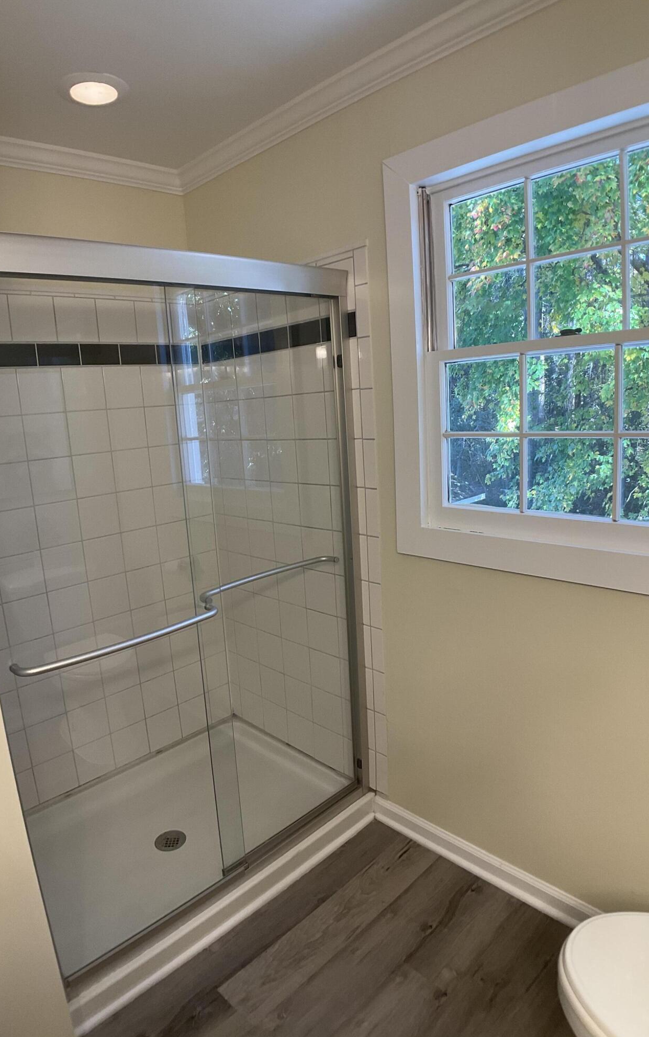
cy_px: 520
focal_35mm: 31
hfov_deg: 40.6
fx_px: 877
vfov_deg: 61.2
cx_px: 288
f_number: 1.8
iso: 40
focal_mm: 3
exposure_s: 1/60
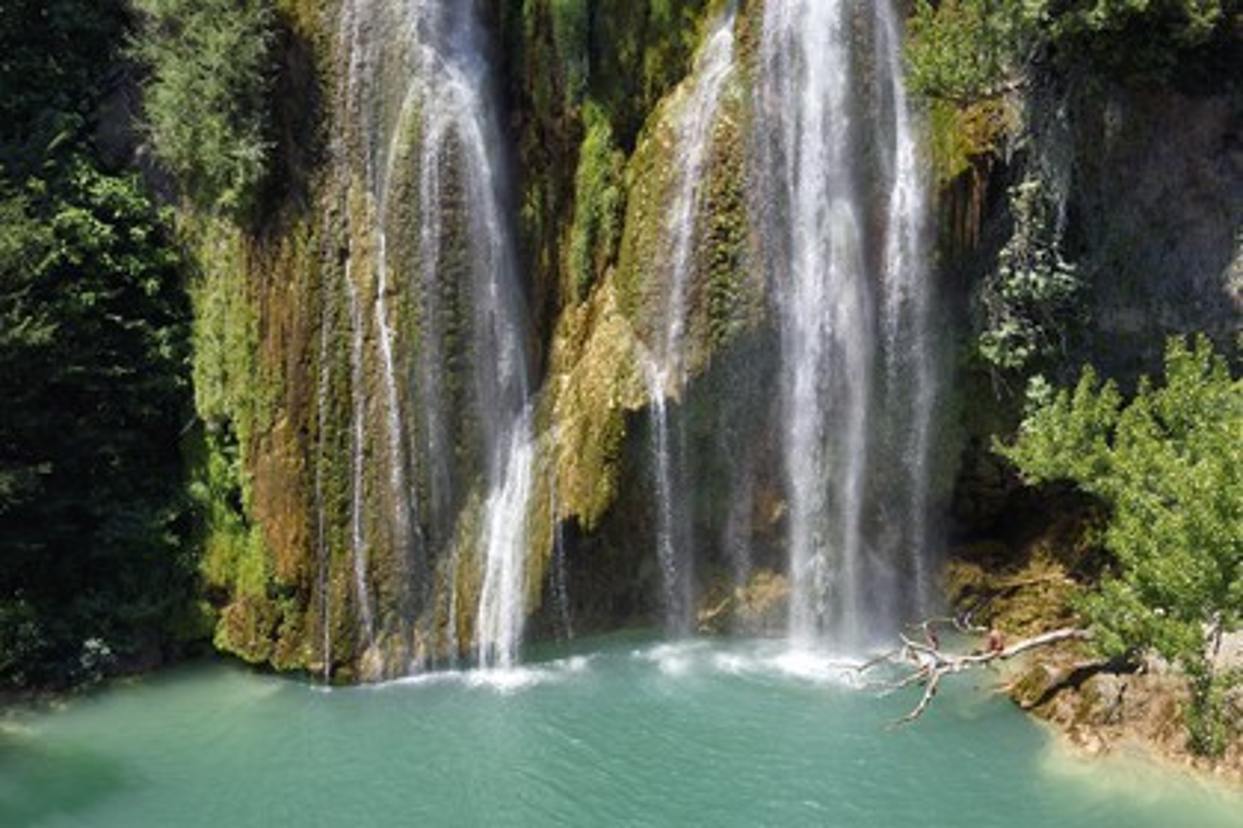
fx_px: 1381
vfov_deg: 33.4
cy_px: 414
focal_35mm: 40
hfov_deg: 48.5
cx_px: 622
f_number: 14
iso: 200
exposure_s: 1/200
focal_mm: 40
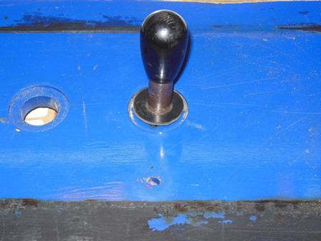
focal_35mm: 66
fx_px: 612
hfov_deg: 29.4
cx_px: 160
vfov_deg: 22.3
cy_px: 120
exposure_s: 1/60
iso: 200
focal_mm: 11.7
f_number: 4.3
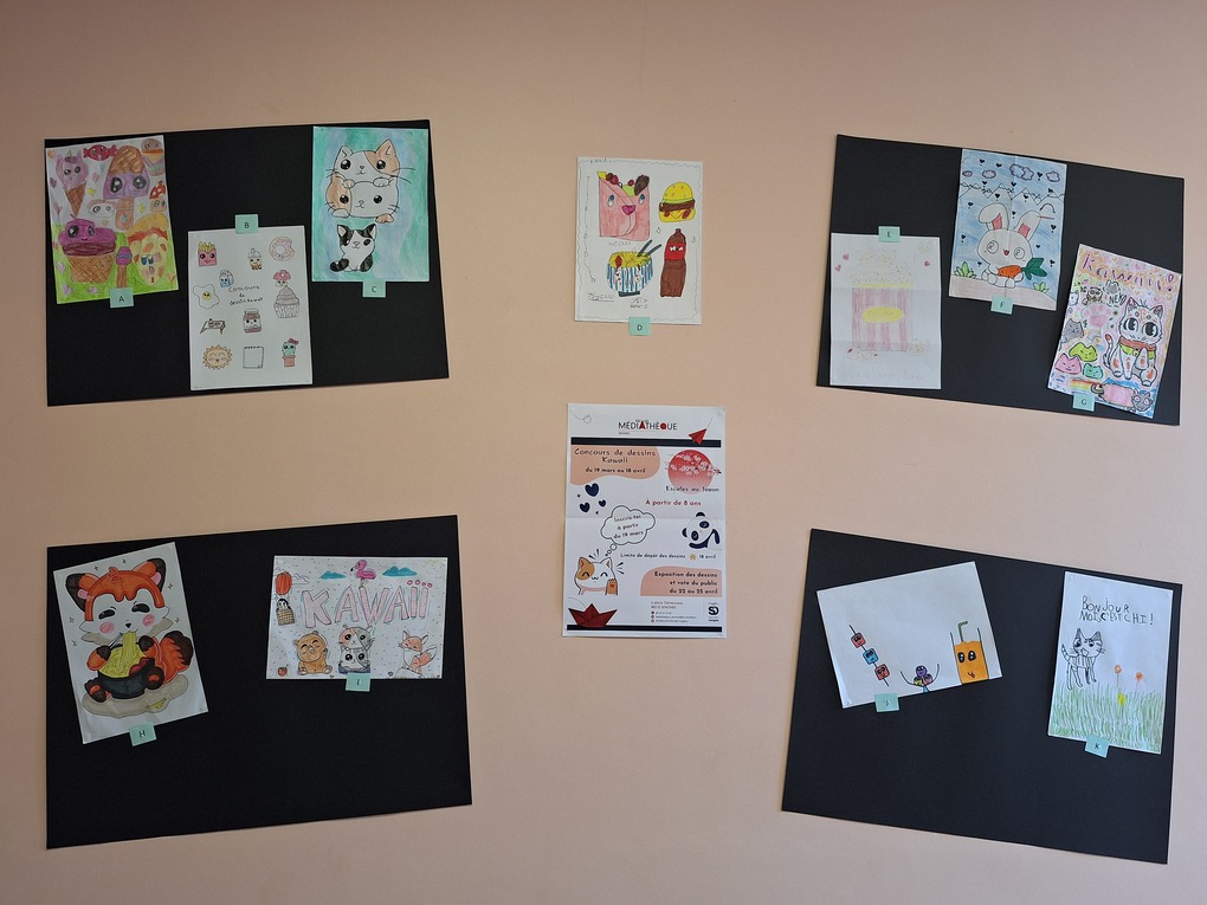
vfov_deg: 58.9
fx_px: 802
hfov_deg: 73.9
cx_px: 604
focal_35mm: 23
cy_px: 452
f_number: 1.8
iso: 80
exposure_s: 1/50
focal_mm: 5.54
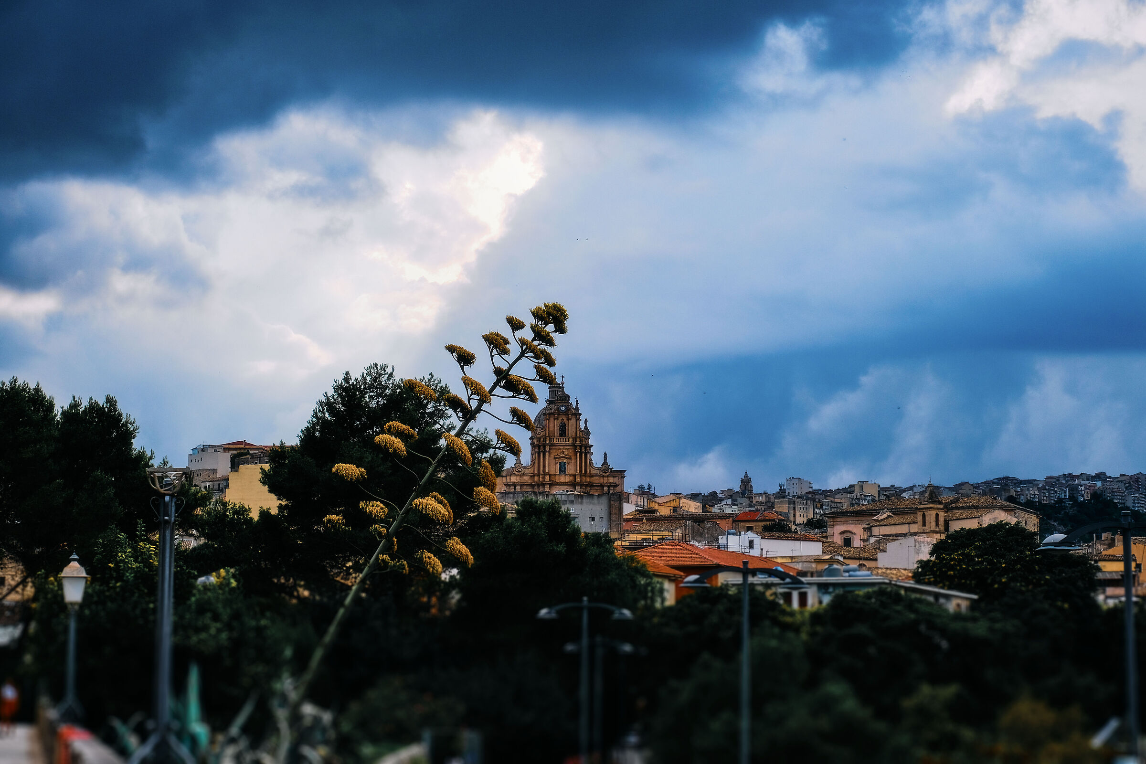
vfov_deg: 20.0
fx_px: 2164
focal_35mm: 68
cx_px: 573
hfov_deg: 29.7
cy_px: 382
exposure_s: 1/480
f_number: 5.6
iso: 320
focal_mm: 45
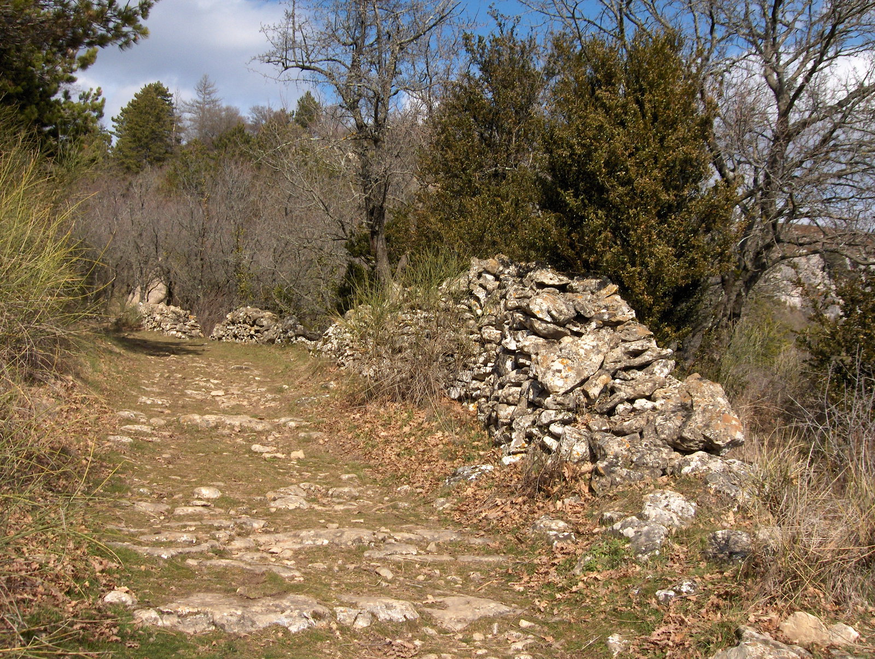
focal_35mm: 39
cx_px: 438
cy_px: 330
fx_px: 987
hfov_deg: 47.8
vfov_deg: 36.9
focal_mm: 8
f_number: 4.8
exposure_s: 1/763
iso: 100
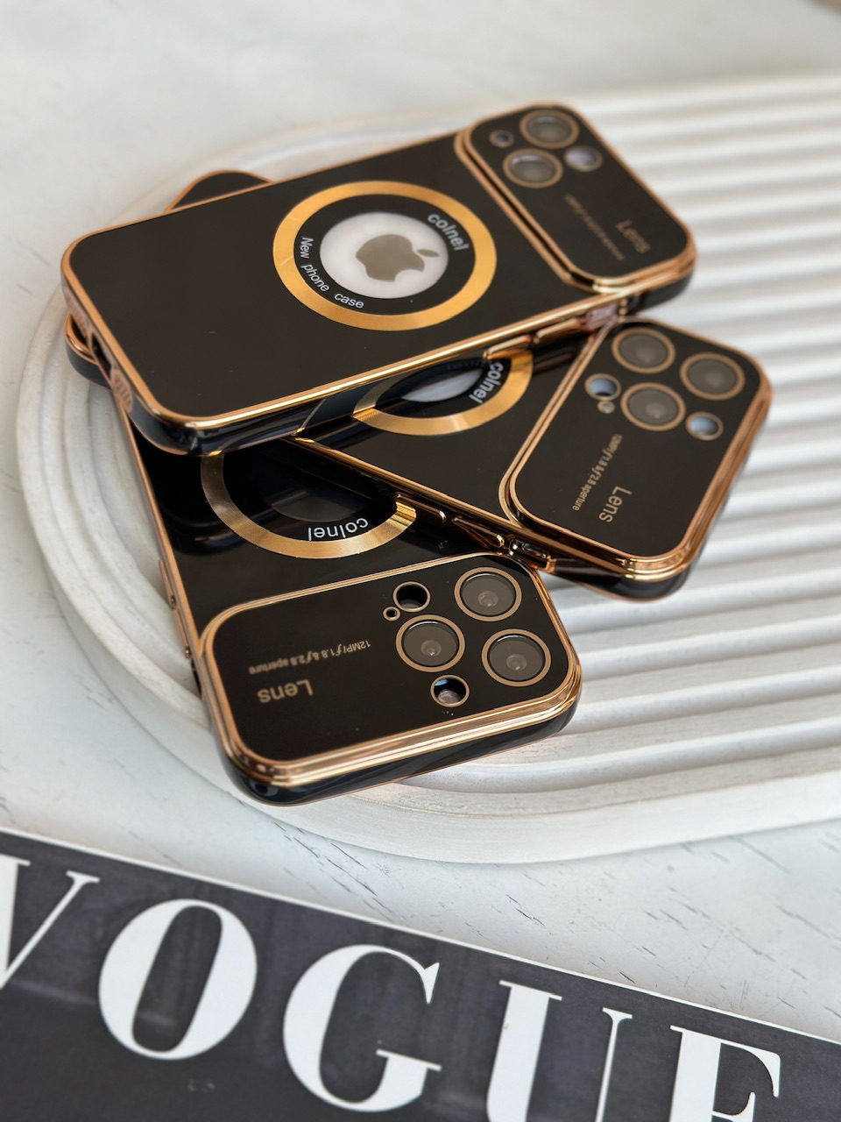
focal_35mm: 48
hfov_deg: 30.3
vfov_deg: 39.7
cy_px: 561
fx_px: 1555
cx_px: 420
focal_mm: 6.86
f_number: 1.78
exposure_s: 1/234
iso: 80
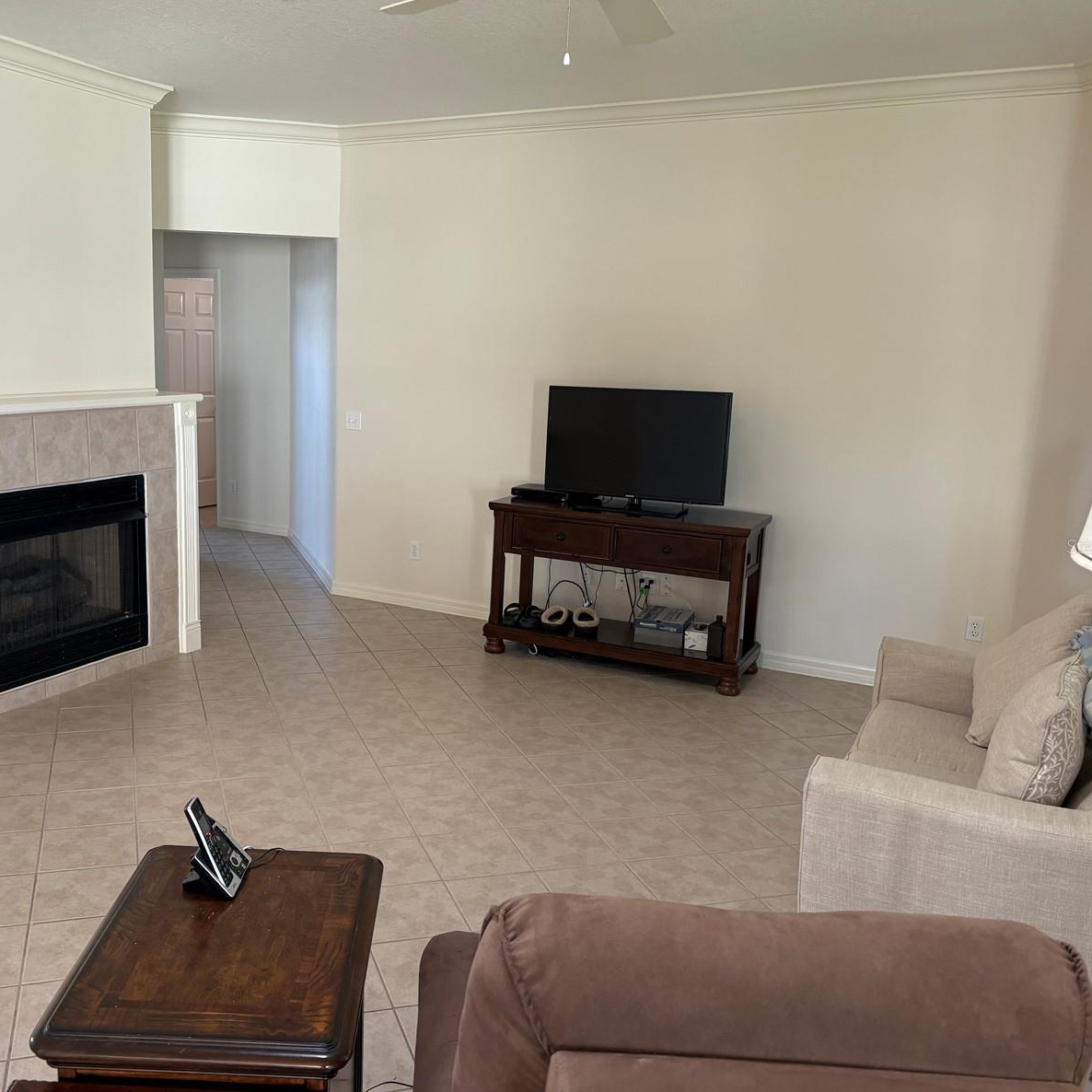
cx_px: 417
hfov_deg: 52.0
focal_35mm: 31
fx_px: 1106
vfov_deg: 52.5
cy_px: 546
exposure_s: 1/60
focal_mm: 5.96
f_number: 1.6
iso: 125
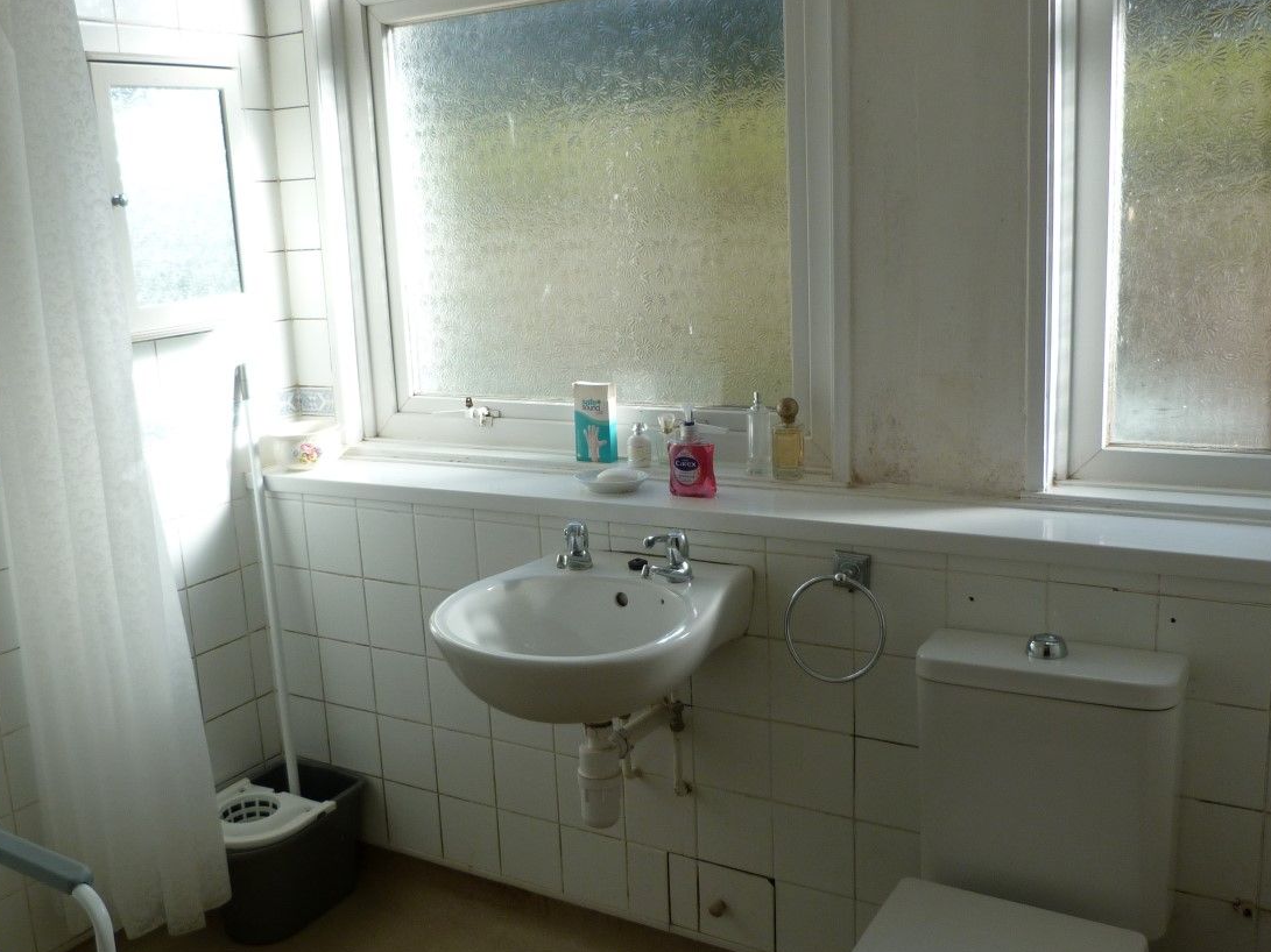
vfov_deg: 42.9
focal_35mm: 33
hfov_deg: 55.3
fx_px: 1212
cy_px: 476
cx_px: 580
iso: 80
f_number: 2.8
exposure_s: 1/200
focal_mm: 4.5
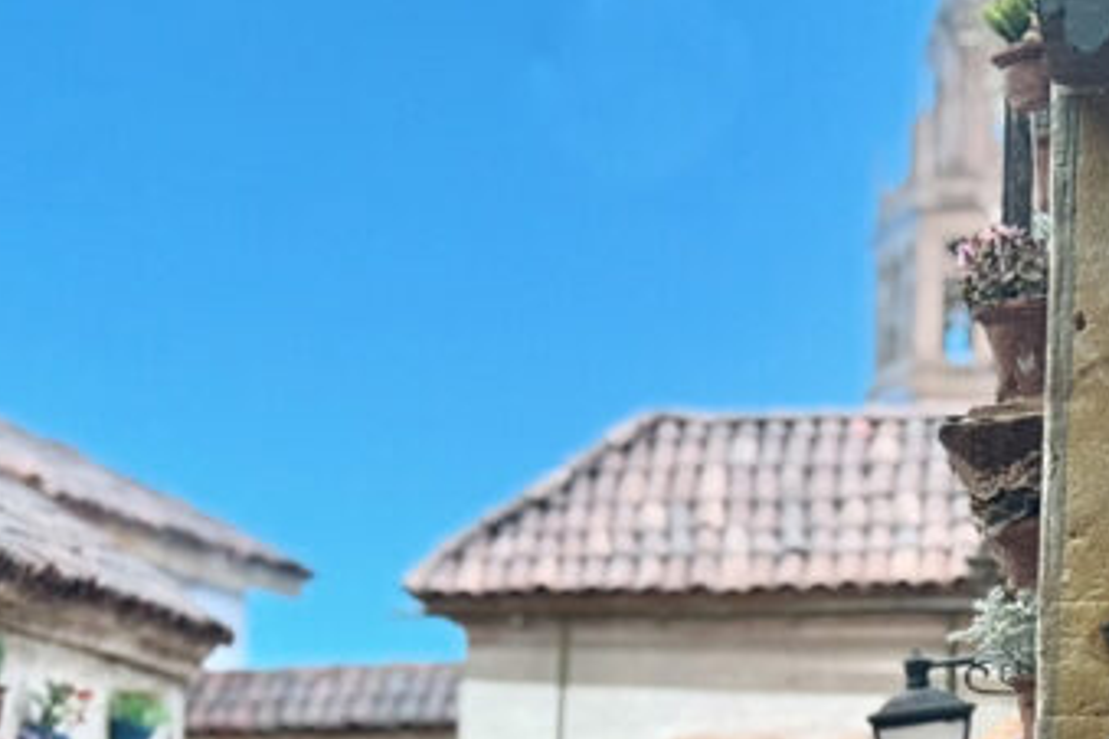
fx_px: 4651
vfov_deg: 8.8
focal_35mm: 151
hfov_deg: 13.4
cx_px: 0
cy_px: 1197
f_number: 1.78
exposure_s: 1/52
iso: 200
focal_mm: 6.76
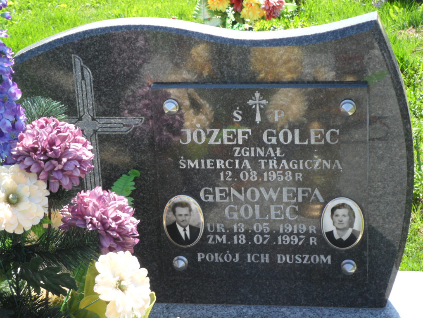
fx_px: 1320
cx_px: 212
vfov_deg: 13.7
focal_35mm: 108
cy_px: 159
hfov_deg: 18.2
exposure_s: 1/90
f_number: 5
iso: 100
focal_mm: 19.6
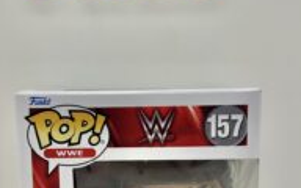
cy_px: 168
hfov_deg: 38.1
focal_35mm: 53
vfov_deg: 23.8
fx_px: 435
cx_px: 133
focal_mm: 6.86
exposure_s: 1/218
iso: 64
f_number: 1.78
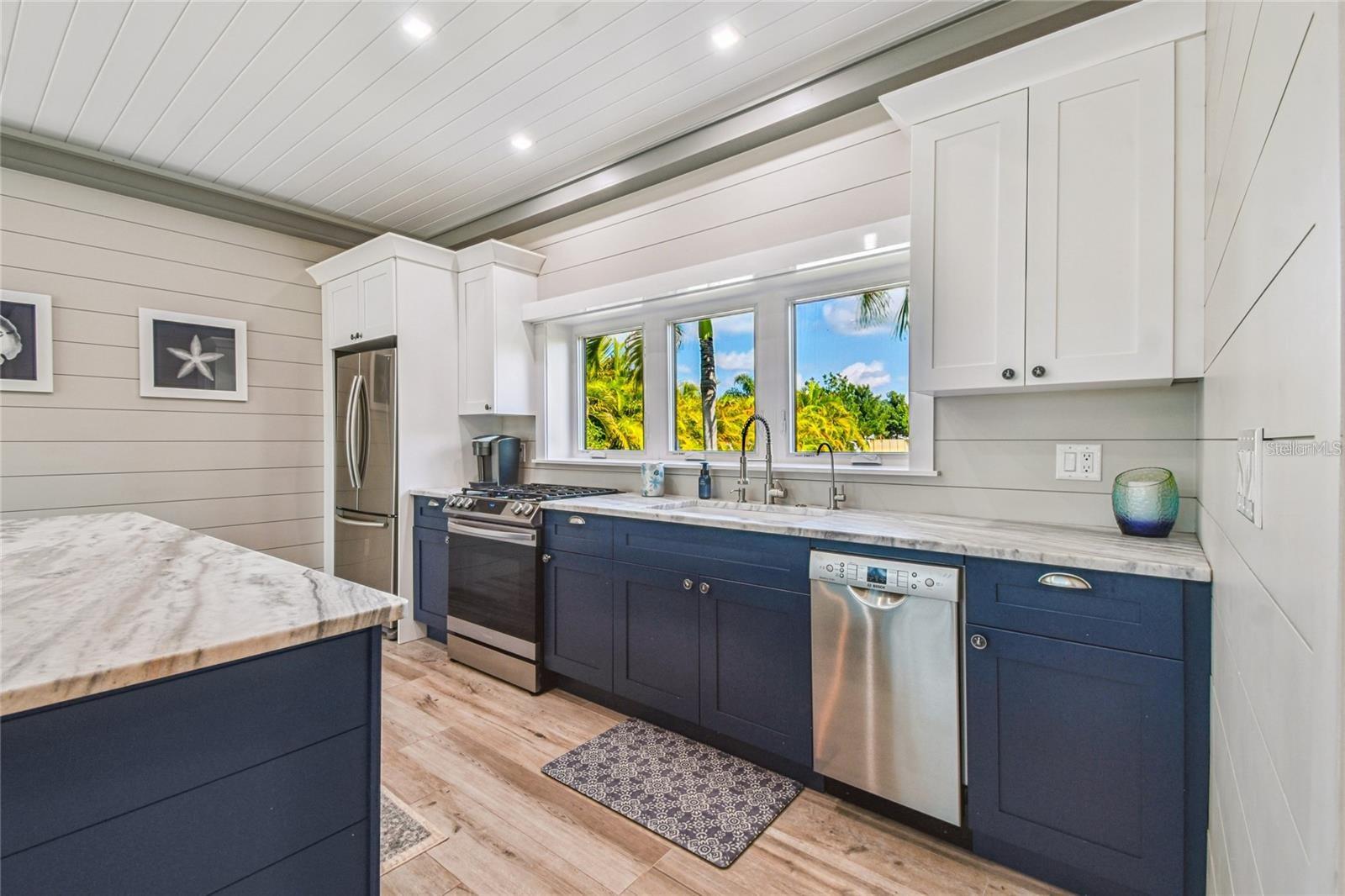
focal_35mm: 15
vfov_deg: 77.3
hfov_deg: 100.4
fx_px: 560
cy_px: 448
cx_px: 672
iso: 100
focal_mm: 10
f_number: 7.1
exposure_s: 1/80
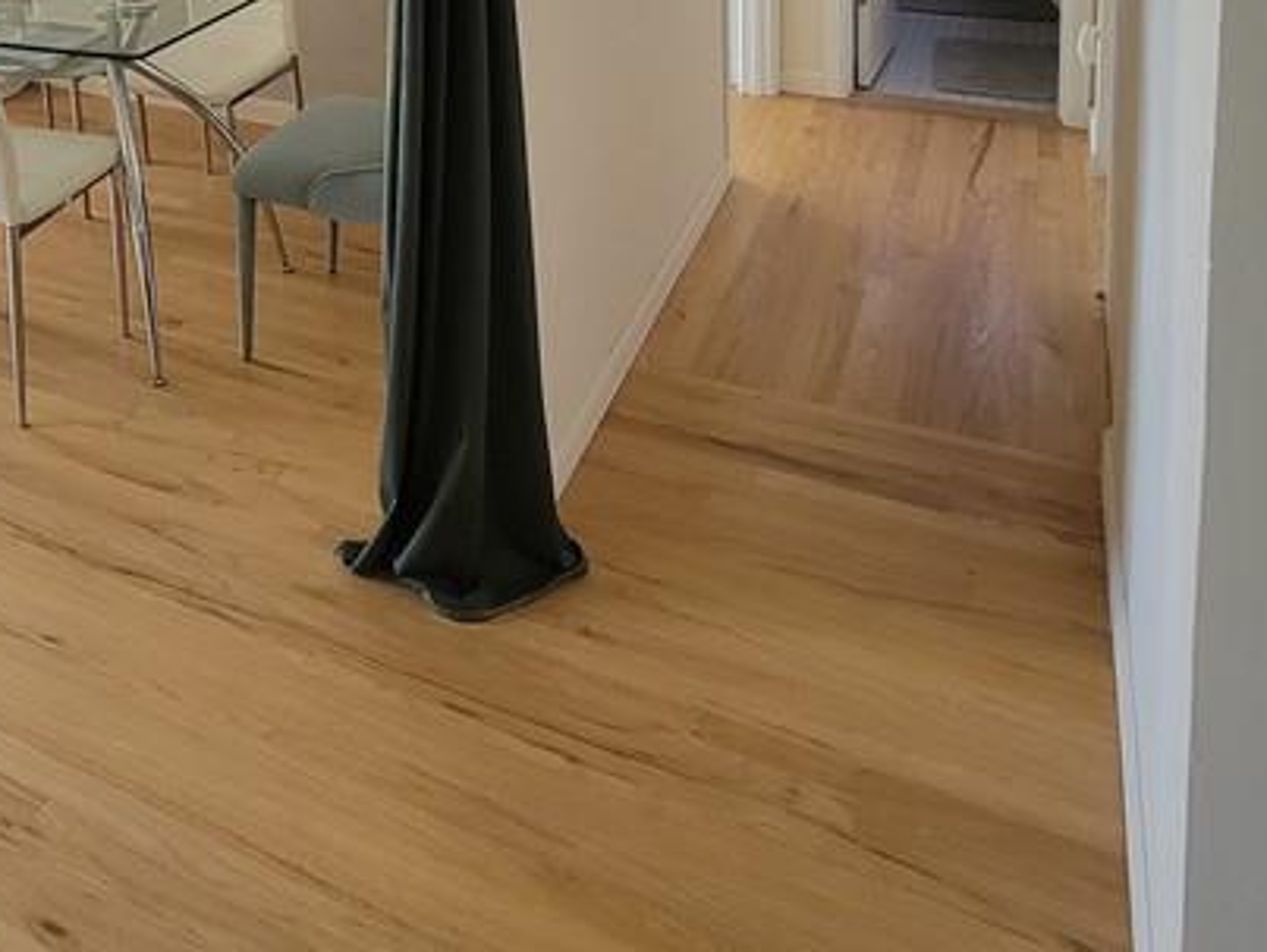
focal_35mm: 33
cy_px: -229
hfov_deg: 51.9
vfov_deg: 33.6
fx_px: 1209
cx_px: 258
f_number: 2.2
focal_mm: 2.2
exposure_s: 1/60
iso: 200
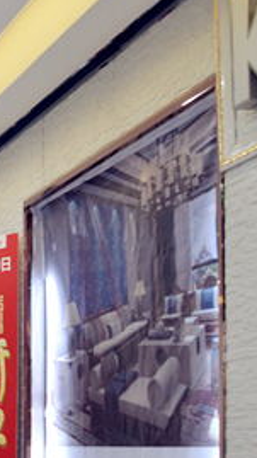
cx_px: -364
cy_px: 415
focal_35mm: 84
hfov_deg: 11.7
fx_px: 1019
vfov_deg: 24.6
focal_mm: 18
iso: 720
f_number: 9
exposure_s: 1/30
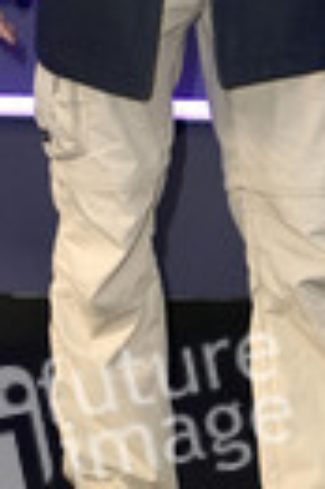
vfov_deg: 9.5
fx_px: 2905
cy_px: -138
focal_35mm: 214
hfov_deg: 6.4
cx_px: 209
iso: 320
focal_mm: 70
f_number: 6.3
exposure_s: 1/250
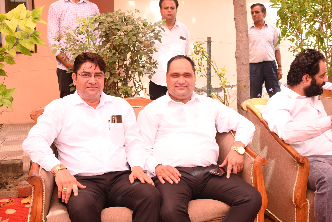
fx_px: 397
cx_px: 170
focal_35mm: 43
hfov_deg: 45.4
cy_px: 110
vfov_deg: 31.2
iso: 640
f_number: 7.1
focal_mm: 42
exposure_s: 1/125
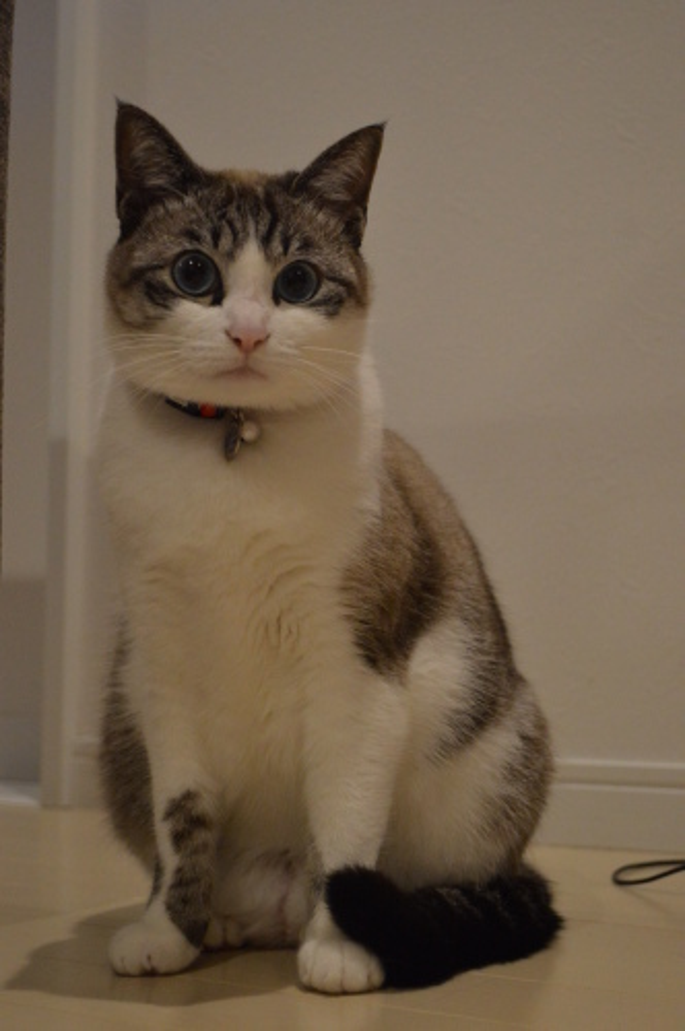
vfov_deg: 35.1
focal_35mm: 57
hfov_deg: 23.7
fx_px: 1631
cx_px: 342
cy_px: 516
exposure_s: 1/50
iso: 3200
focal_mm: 38
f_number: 5
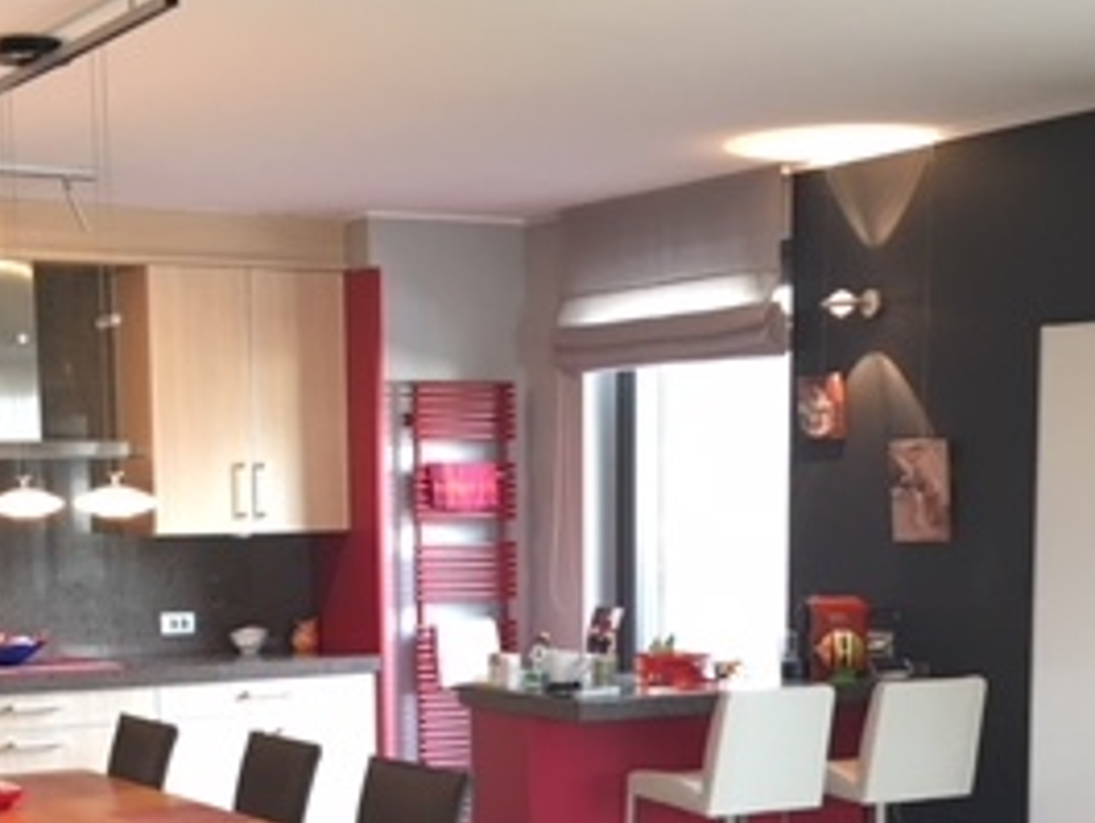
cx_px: 450
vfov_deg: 20.4
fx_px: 2215
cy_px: 827
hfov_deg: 27.7
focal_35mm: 70
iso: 125
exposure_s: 1/33
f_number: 2.2
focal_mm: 4.15
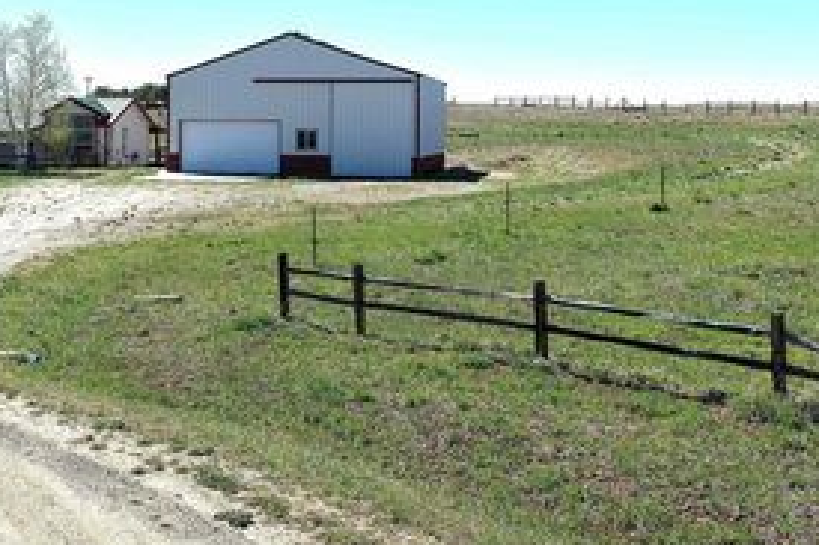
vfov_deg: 26.1
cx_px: 155
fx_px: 1160
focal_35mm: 51
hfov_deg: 37.4
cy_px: 124
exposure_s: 1/2000
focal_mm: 14.45
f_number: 2.8
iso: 125
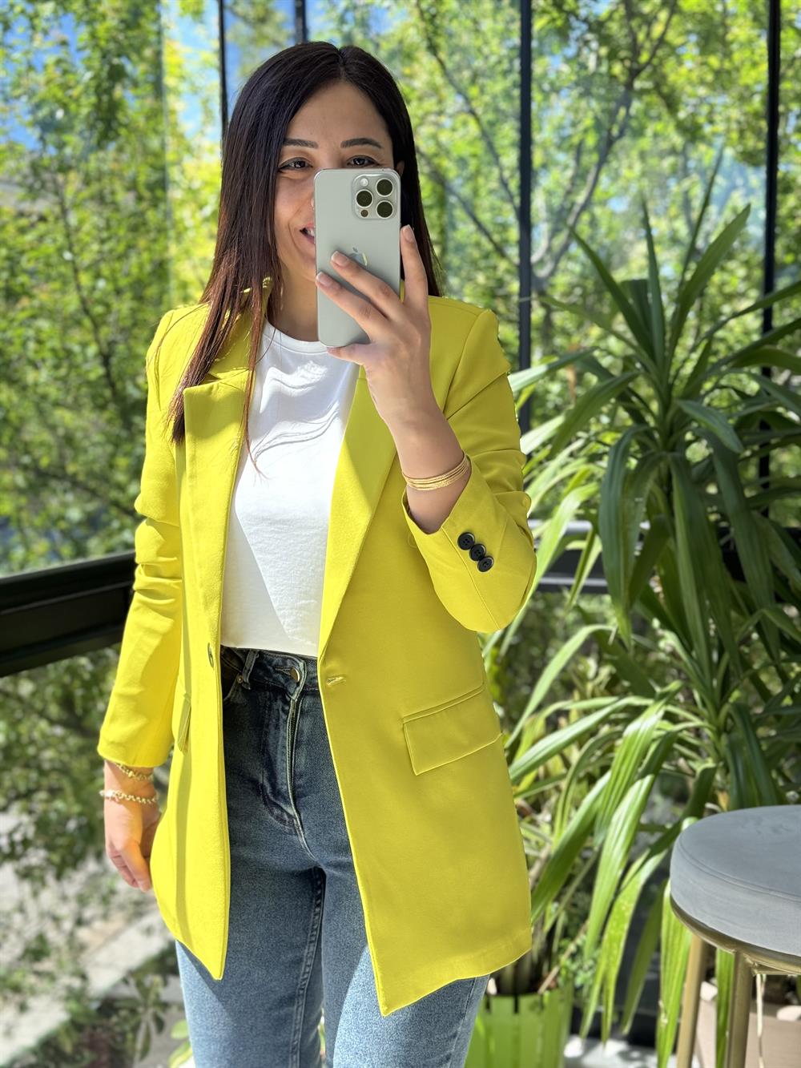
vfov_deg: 39.7
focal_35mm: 48
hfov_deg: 30.3
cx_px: 400
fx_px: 1481
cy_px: 534
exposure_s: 1/397
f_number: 1.78
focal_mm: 6.76
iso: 64
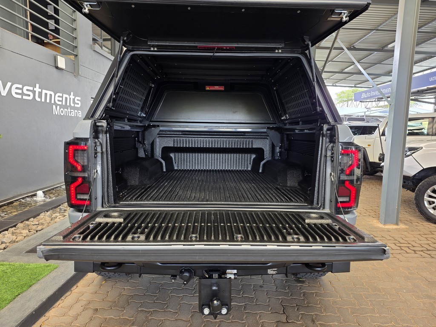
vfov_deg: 58.9
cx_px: 218
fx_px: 290
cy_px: 164
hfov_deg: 73.9
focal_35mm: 23
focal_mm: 6.25
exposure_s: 1/66.3
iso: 25
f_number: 1.7
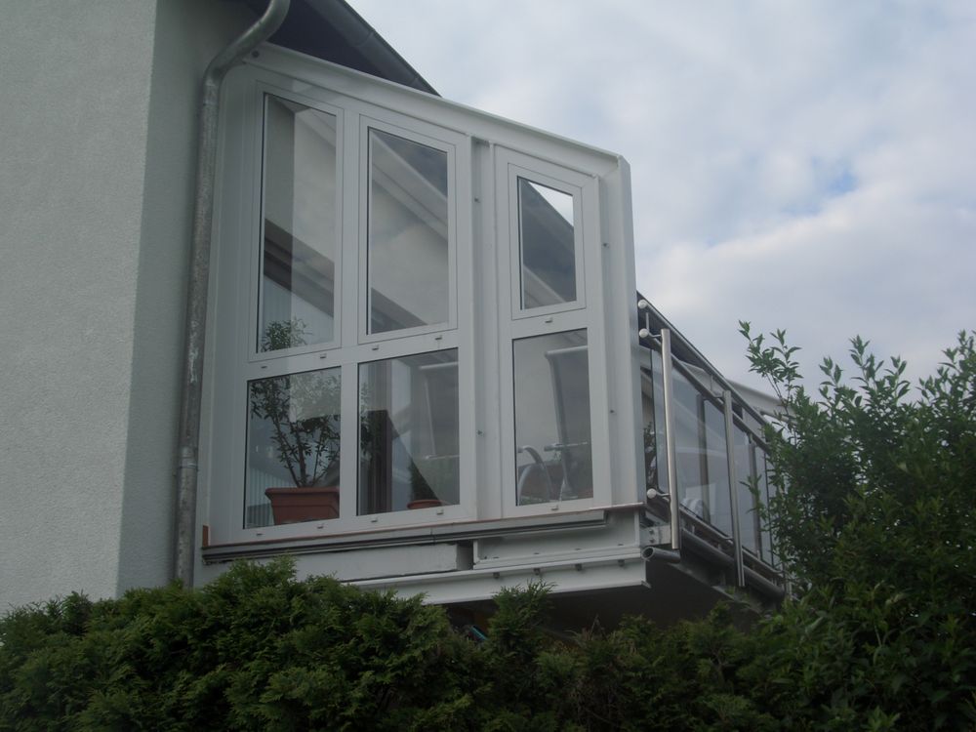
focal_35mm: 53
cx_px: 488
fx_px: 1494
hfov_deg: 36.2
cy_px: 366
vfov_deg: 27.5
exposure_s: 1/400
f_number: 4.4
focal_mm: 11.3
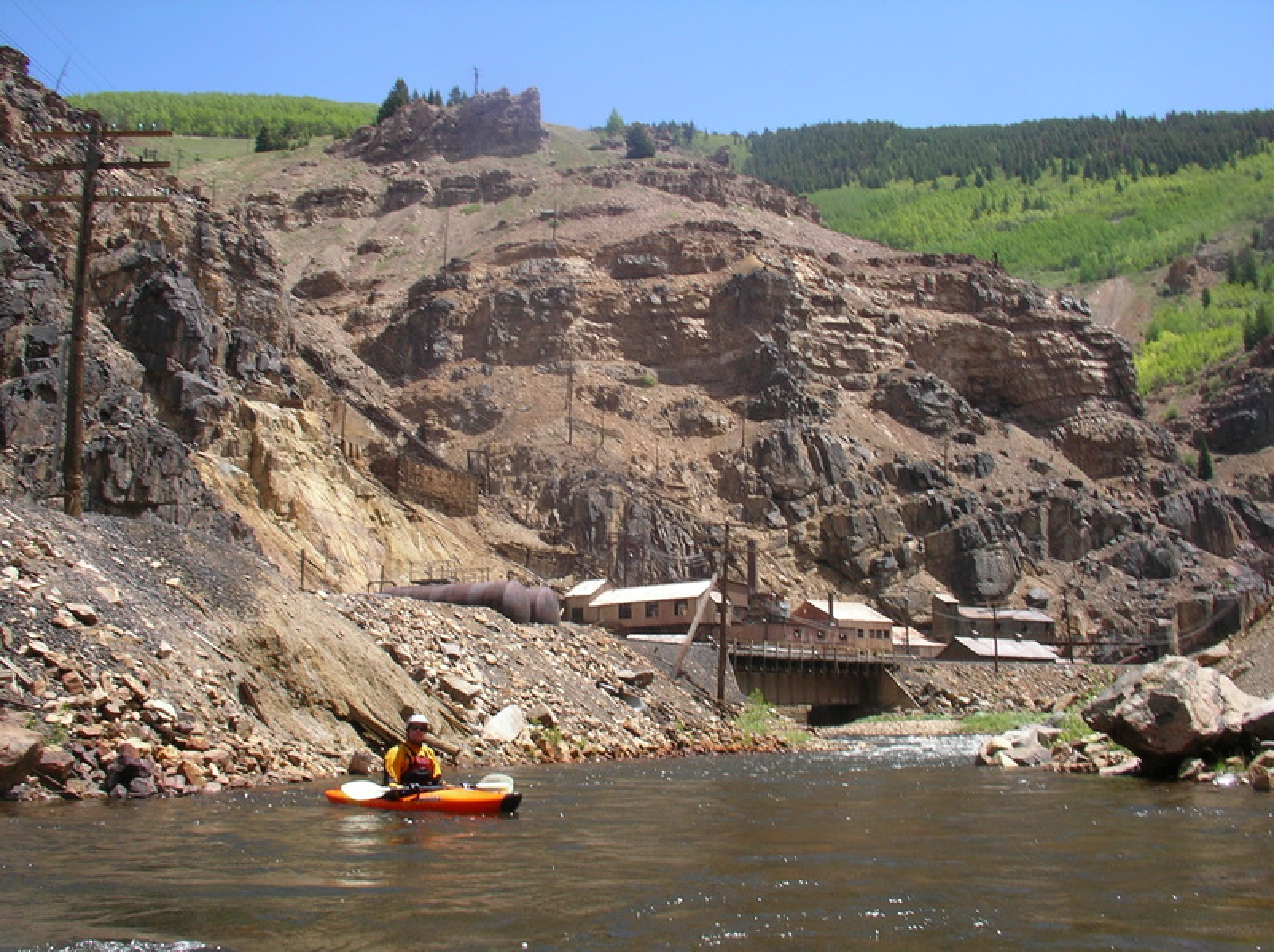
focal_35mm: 37
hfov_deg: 50.2
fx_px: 1360
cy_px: 476
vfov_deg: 38.6
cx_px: 637
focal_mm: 5.7
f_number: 6.9
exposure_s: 1/100
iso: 50
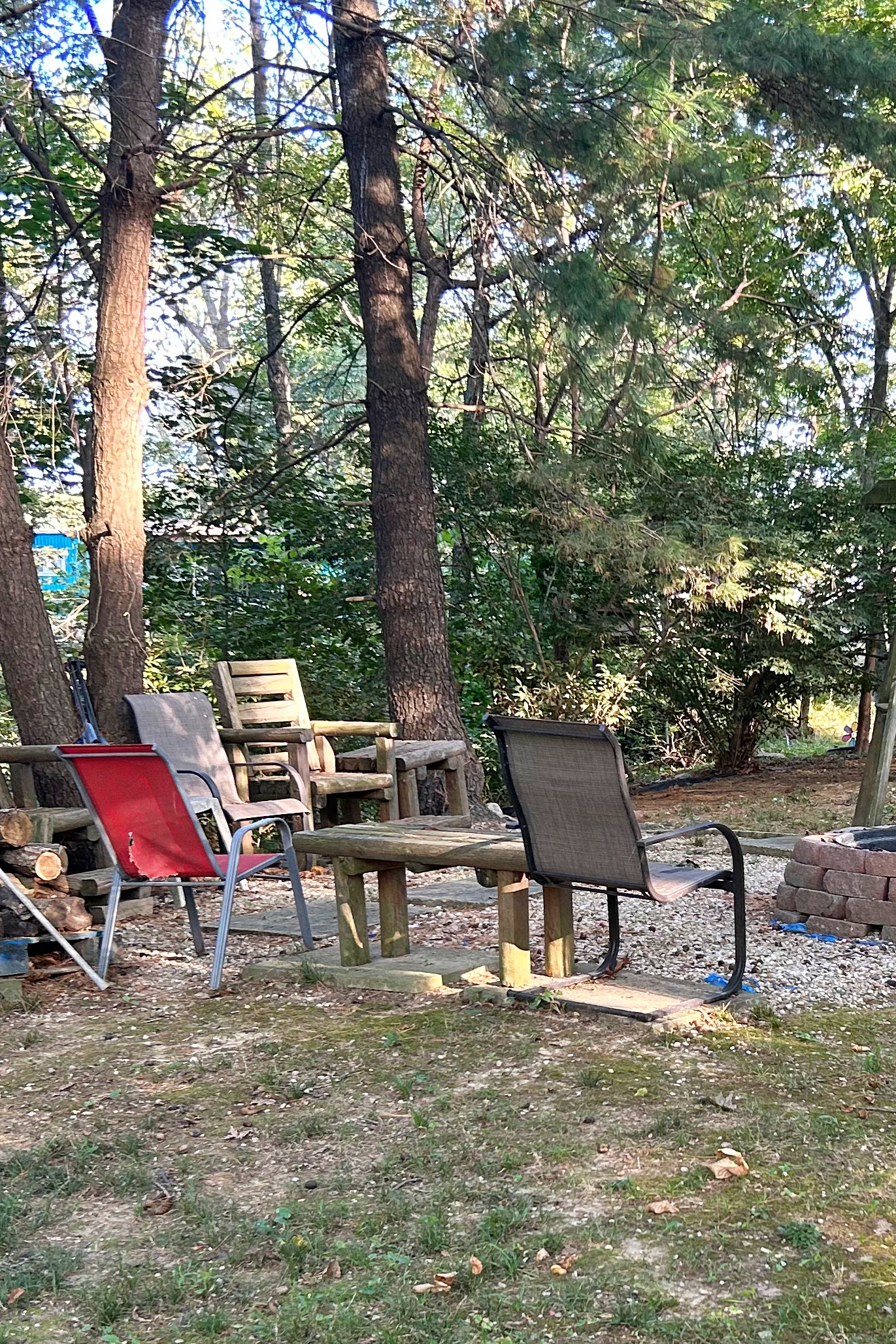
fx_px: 1979
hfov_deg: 24.8
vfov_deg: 37.1
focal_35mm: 53
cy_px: 894
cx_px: 787
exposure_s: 1/121
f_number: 1.5
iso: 125
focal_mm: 5.7
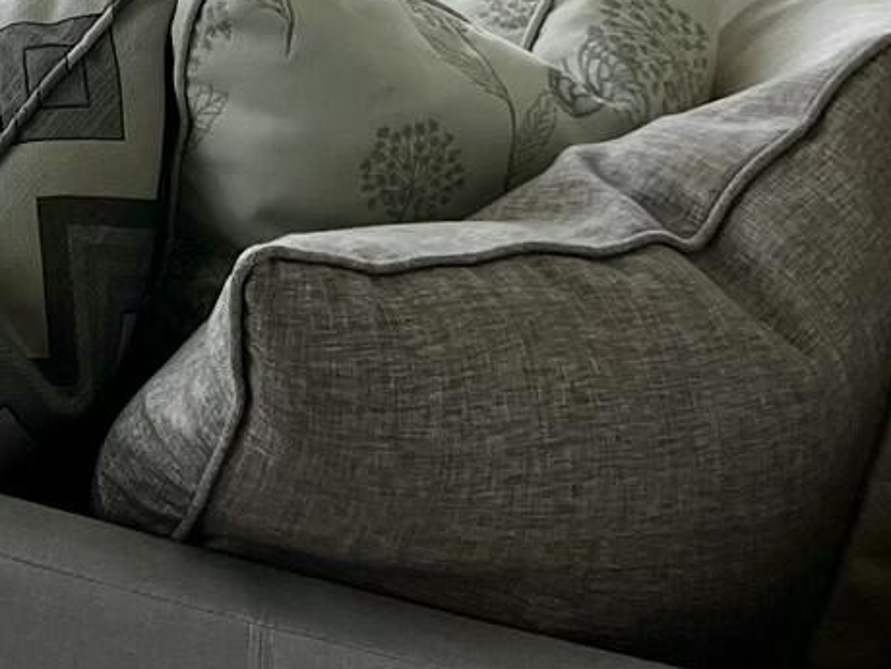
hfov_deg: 15.1
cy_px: -780
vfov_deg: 11.4
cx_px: -670
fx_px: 2934
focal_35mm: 114
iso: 50
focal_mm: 5.1
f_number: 1.6
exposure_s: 1/363
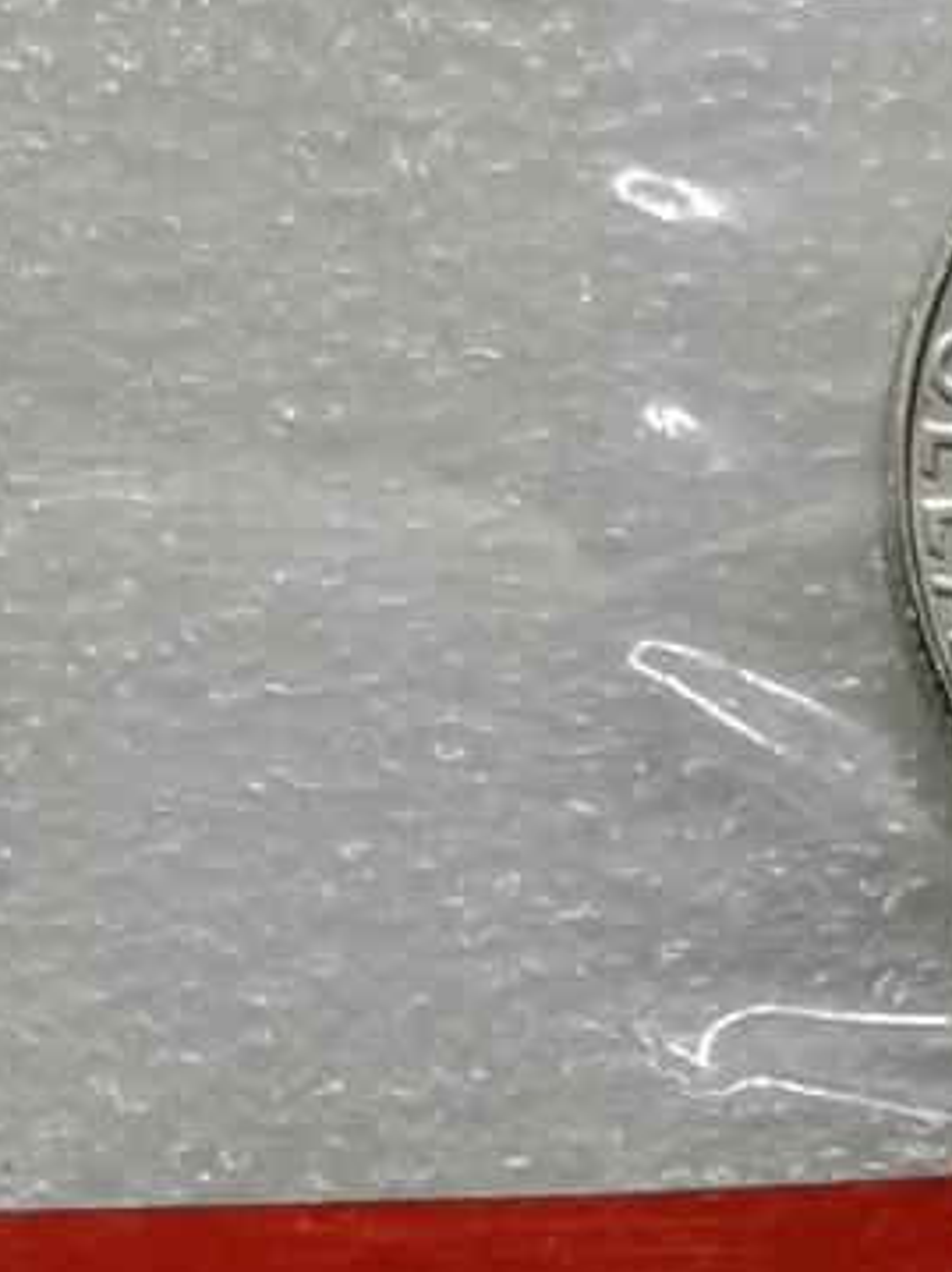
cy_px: 1591
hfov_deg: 6.2
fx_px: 8842
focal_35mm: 241
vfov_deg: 8.1
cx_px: 333
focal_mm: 5.56
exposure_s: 1/164
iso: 50
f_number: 1.6
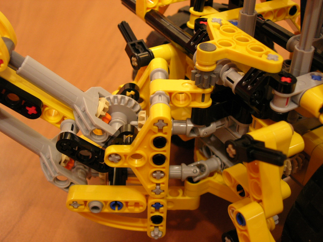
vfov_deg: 28.6
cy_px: 121
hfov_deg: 37.5
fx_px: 476
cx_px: 162
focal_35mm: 51
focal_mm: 10.6
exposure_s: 1/3.8
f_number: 3.2
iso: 129
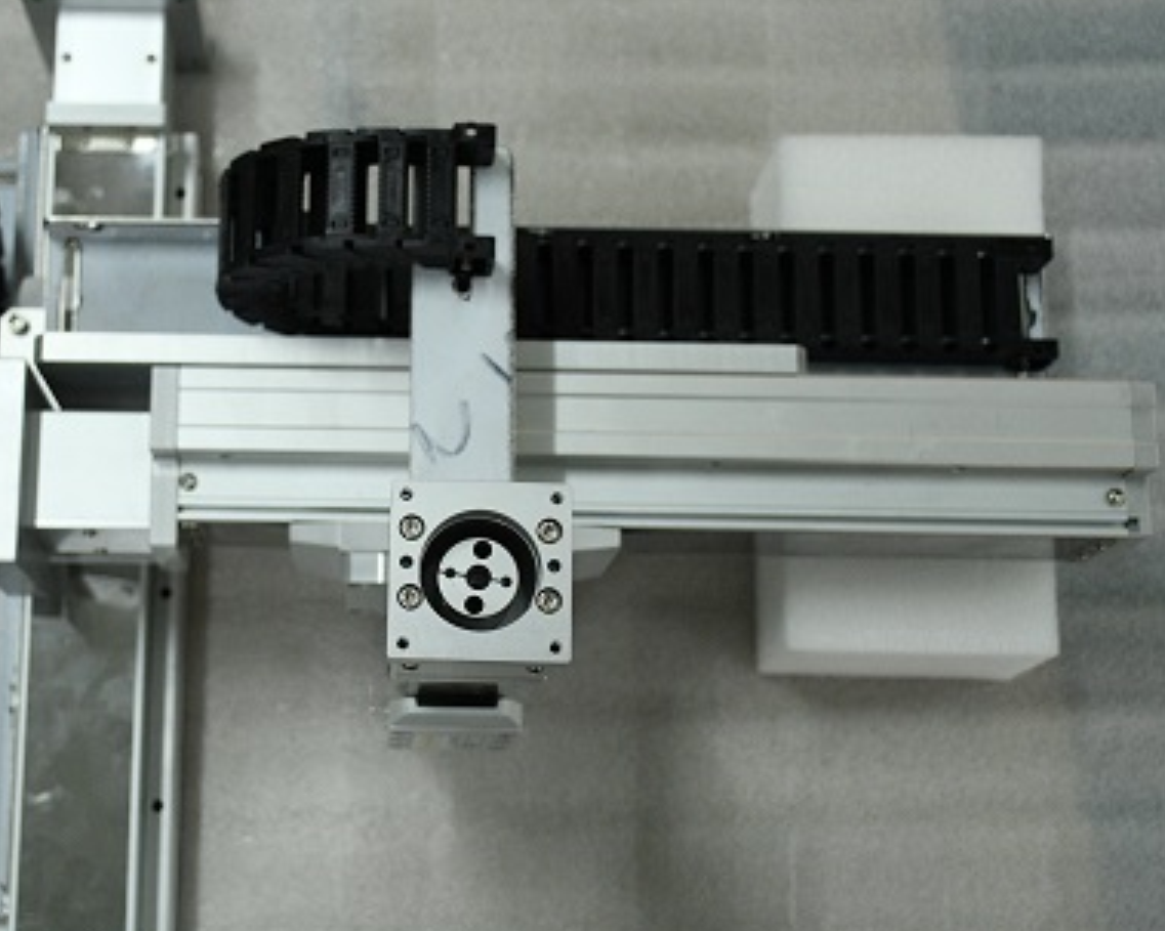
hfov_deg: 32.2
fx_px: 1999
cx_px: 390
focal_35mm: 58
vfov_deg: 26.2
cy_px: 507
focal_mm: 26
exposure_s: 1/100
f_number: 3.8
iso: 2000
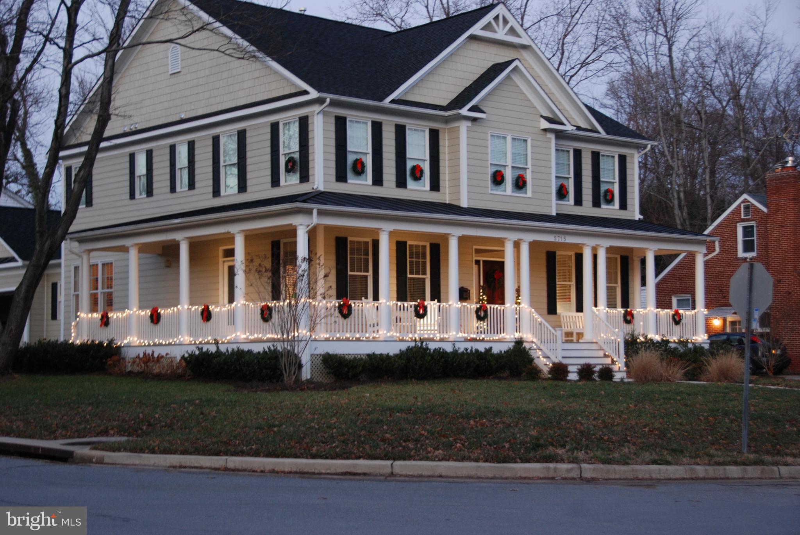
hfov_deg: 33.4
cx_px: 400
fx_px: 1335
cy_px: 268
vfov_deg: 22.7
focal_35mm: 60
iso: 400
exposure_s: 1/5
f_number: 4.5
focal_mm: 40
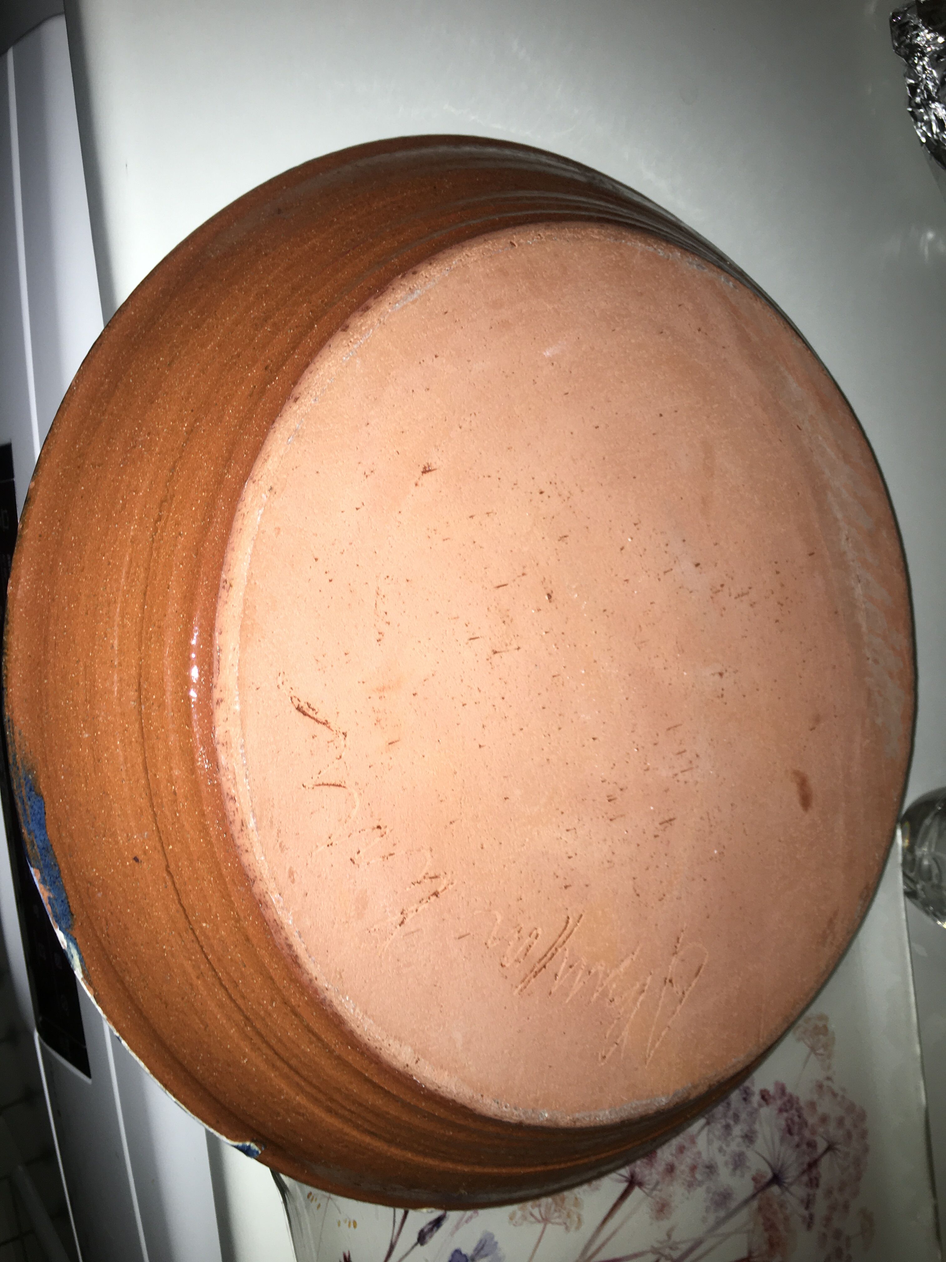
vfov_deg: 61.7
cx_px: 473
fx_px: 1057
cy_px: 631
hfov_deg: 48.2
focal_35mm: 29
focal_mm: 4.15
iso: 25
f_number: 2.2
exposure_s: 1/17
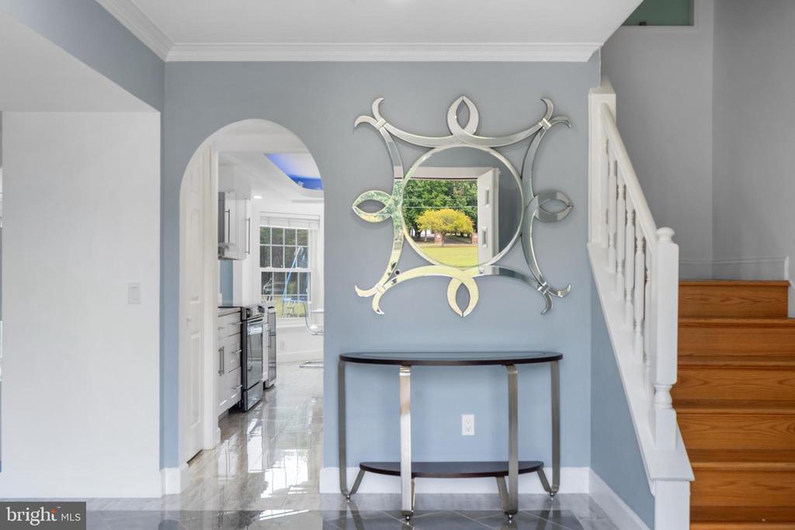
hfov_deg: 55.8
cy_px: 265
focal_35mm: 34
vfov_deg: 38.9
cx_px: 398
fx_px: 751
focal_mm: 34
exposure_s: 1/25
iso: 400
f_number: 9
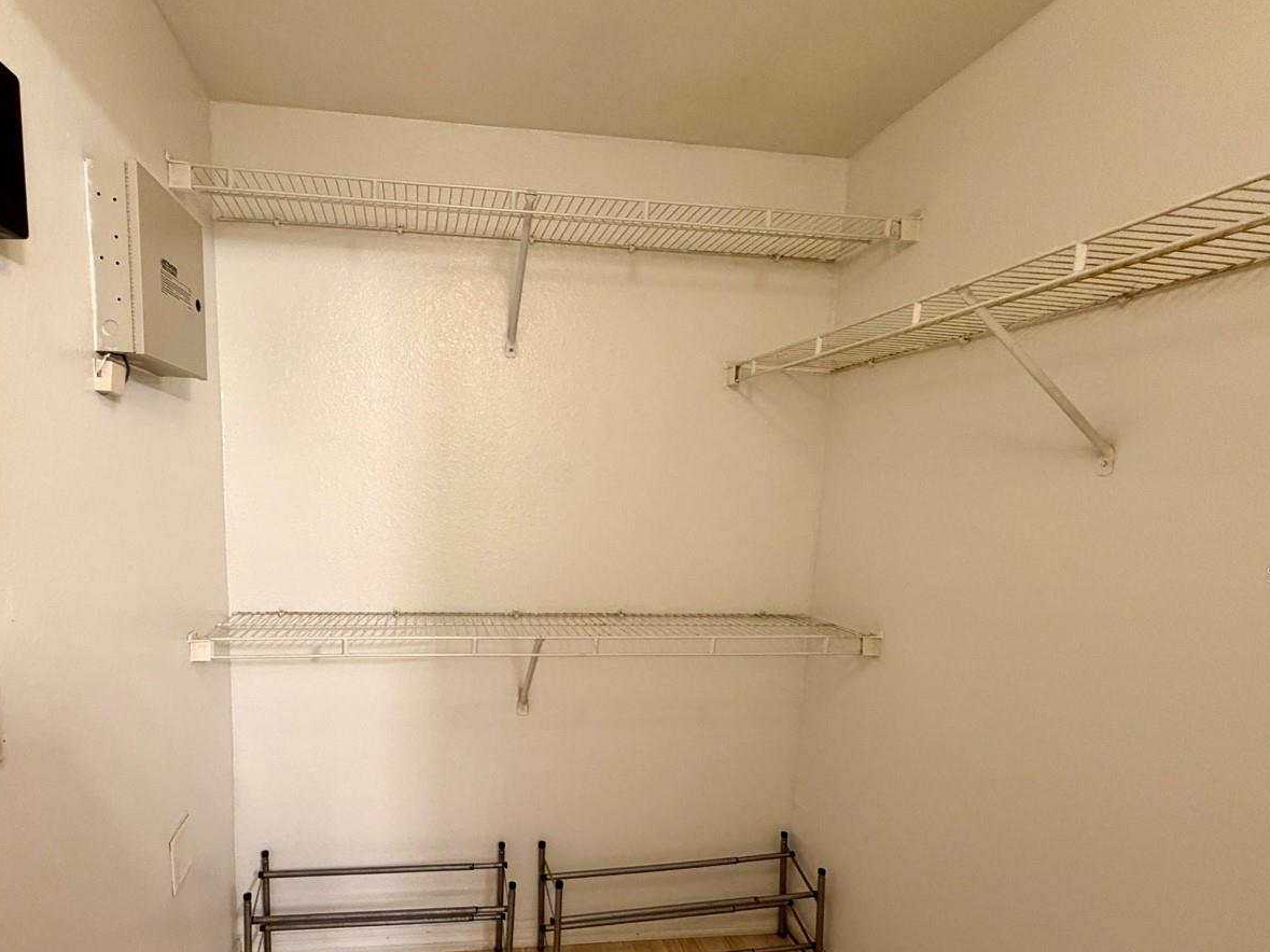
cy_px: 574
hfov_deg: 83.6
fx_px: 697
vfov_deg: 68.0
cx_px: 506
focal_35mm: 19
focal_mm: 2.22
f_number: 2.2
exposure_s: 1/60
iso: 400
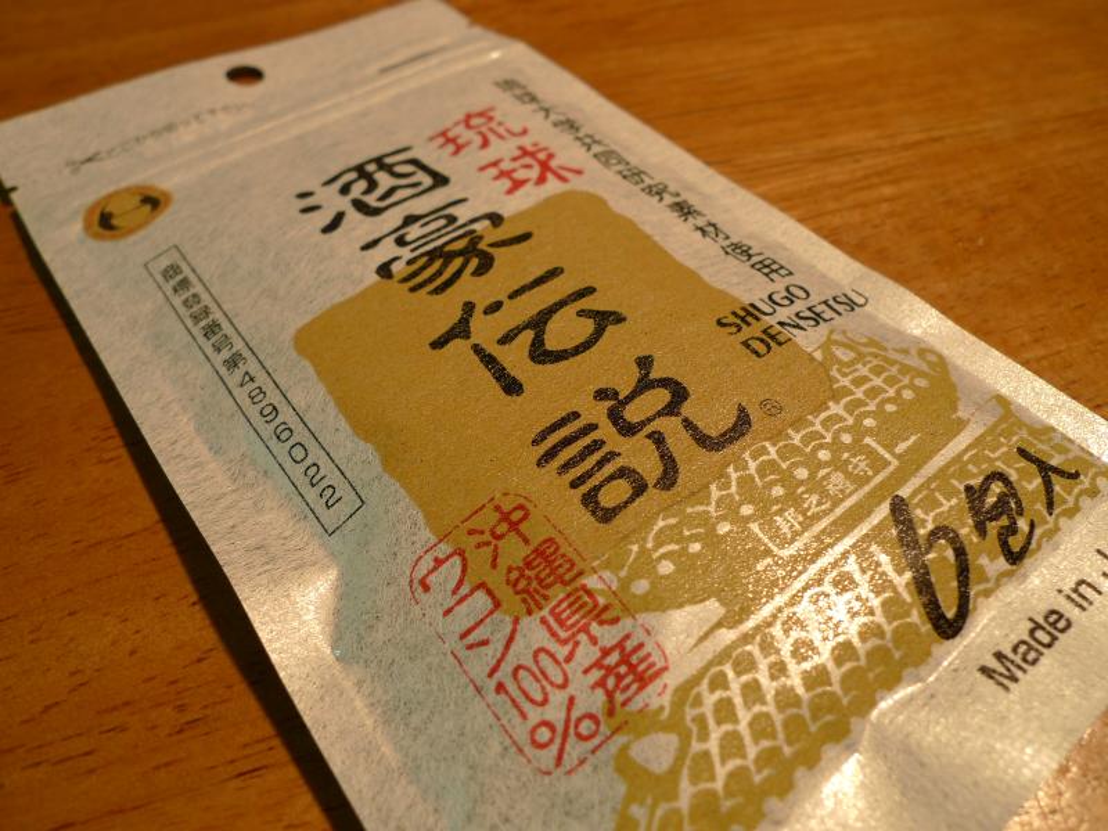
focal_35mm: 24
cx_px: 554
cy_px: 416
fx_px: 768
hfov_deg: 71.6
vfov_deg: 56.8
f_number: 2.8
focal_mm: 5.1
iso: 125
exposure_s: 1/30
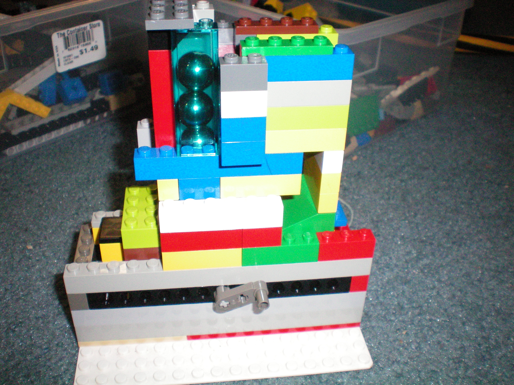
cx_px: 257
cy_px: 192
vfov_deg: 37.7
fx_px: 564
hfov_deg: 49.0
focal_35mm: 38
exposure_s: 1/60
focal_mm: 6.3
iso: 400
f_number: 4.6
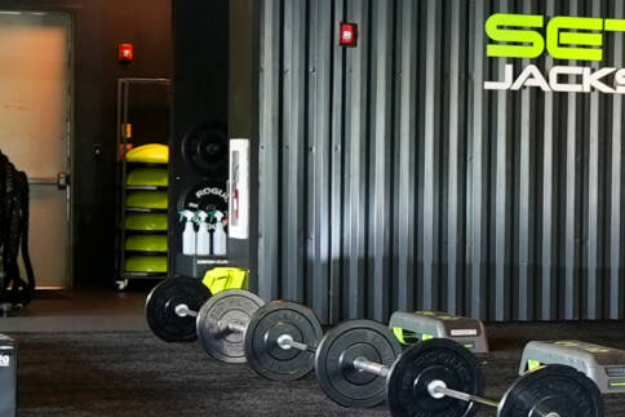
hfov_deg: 14.7
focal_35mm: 127
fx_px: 2205
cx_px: 1012
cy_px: 254
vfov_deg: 10.8
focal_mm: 24
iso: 400
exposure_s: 1/60
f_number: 2.8
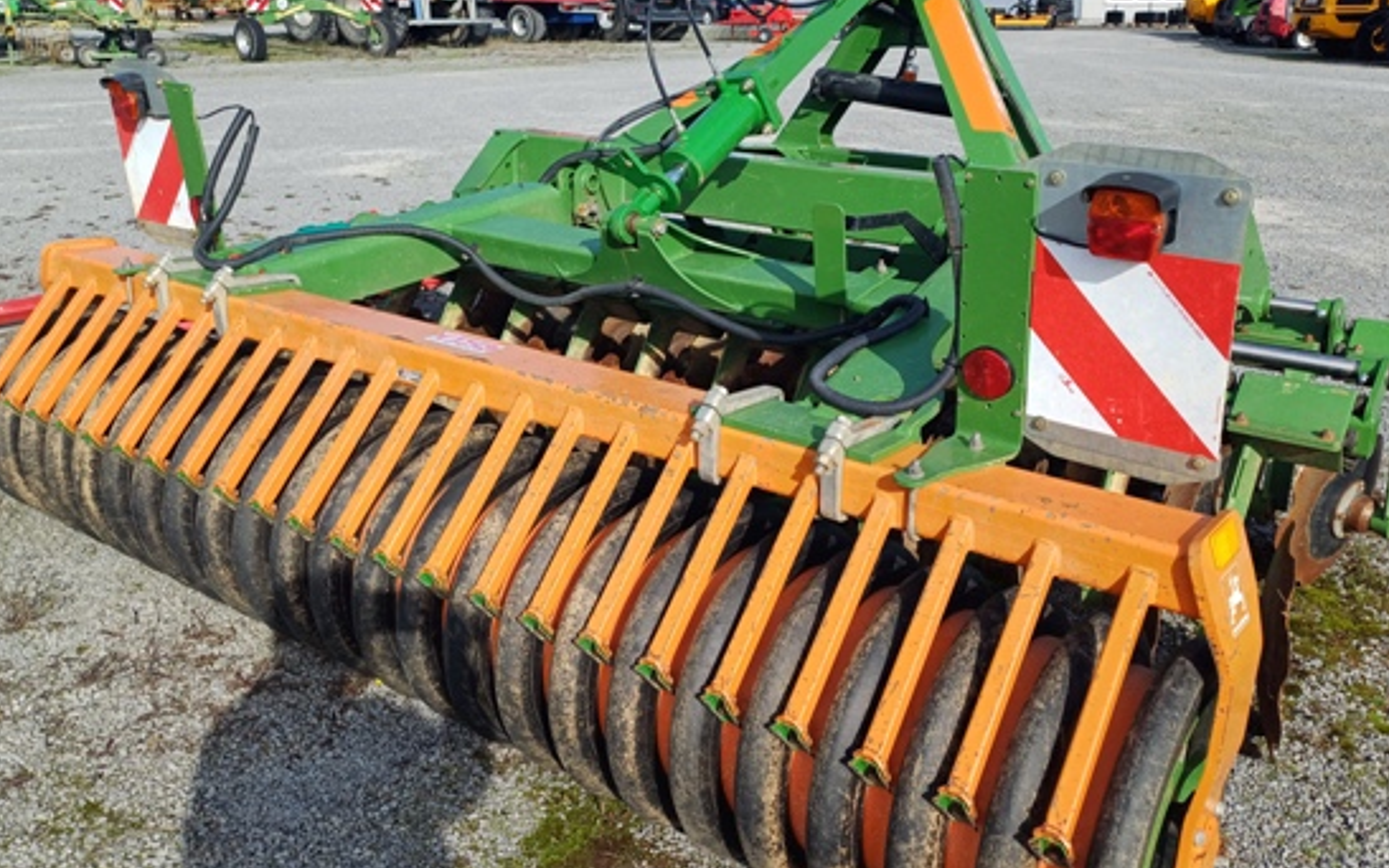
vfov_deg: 40.6
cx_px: 716
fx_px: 1174
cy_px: 396
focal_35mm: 31
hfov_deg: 61.2
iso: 50
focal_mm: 4.65
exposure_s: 1/1024
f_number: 1.8
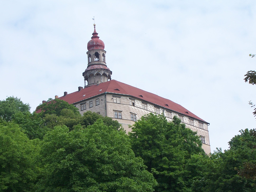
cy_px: 112
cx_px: 141
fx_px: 895
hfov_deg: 16.3
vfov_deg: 12.2
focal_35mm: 121
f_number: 5.6
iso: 80
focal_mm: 17.5
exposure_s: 1/350
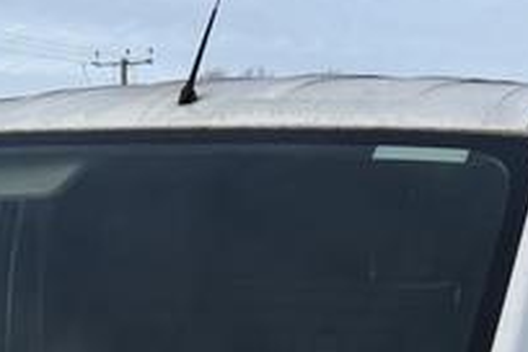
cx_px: 150
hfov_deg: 17.1
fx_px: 1745
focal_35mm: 119
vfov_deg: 10.5
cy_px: 727
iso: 50
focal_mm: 5.96
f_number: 1.6
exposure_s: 1/2639
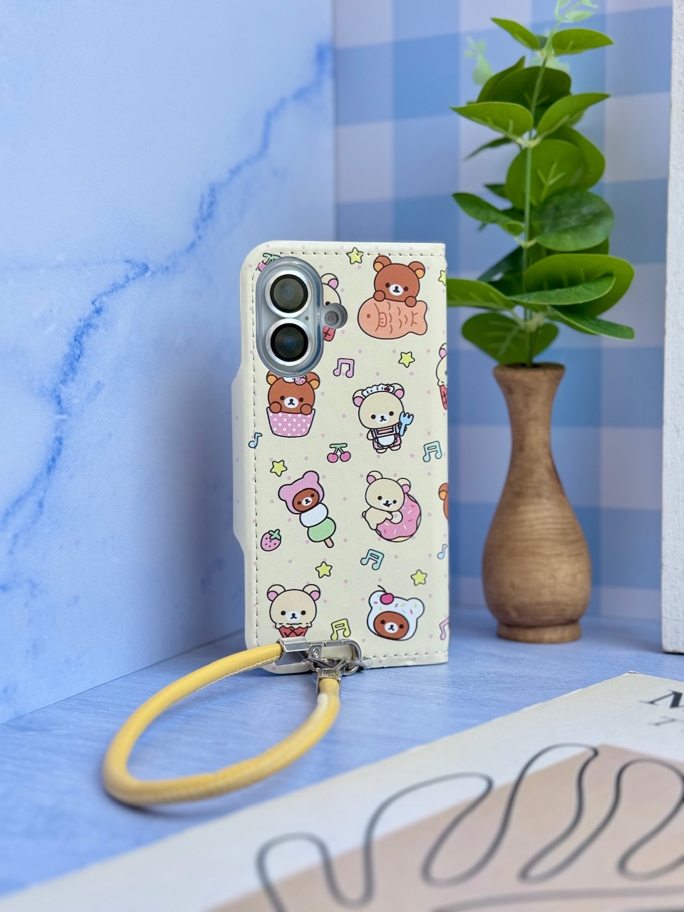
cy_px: 456
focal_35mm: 48
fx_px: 1265
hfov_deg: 30.3
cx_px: 342
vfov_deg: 39.7
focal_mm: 6.76
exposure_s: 1/876
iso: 64
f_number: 1.78
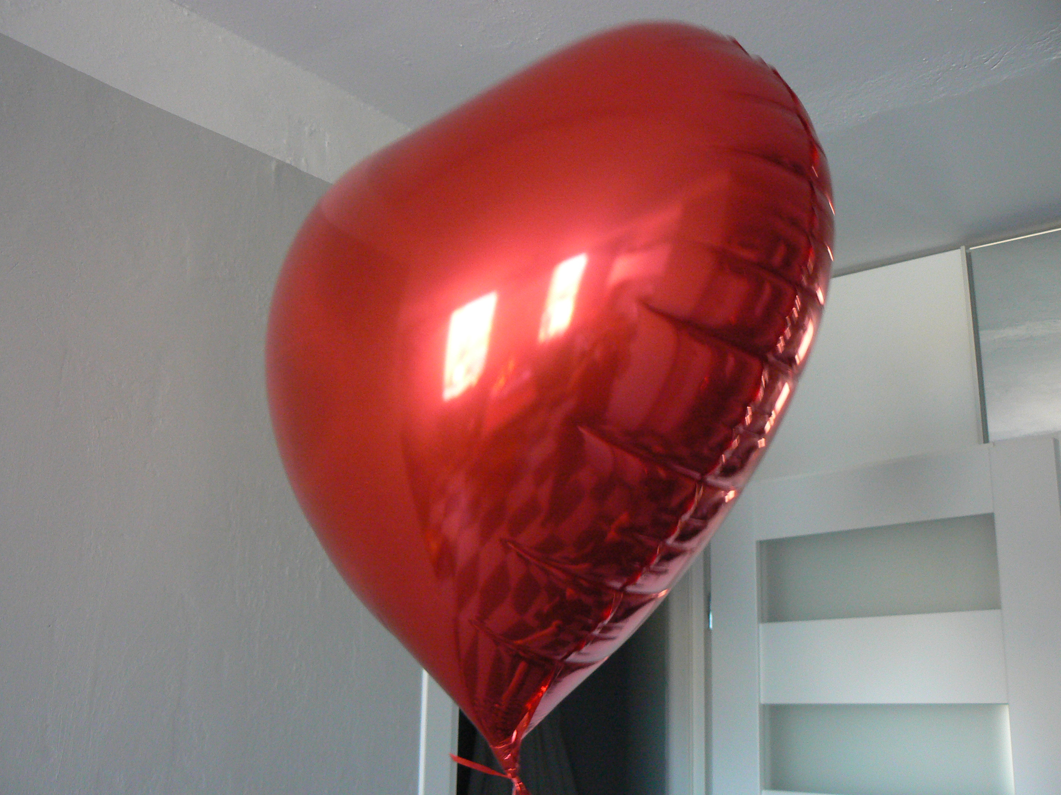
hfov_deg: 51.4
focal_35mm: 36
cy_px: 398
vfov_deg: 39.7
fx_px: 1103
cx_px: 530
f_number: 2.8
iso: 200
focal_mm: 6
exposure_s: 1/15
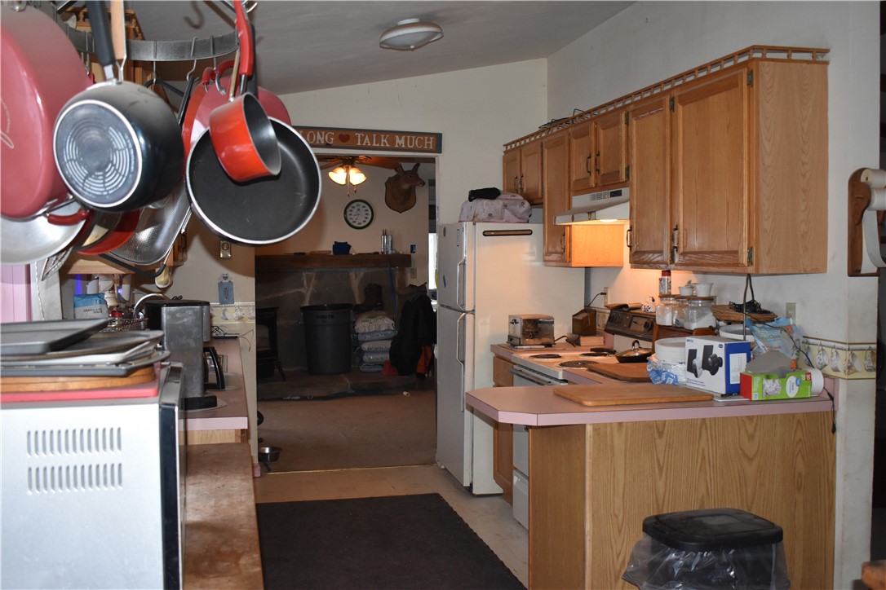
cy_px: 295
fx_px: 923
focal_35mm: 38
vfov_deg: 35.5
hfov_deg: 51.3
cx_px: 443
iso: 1250
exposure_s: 1/125
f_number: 4
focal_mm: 25
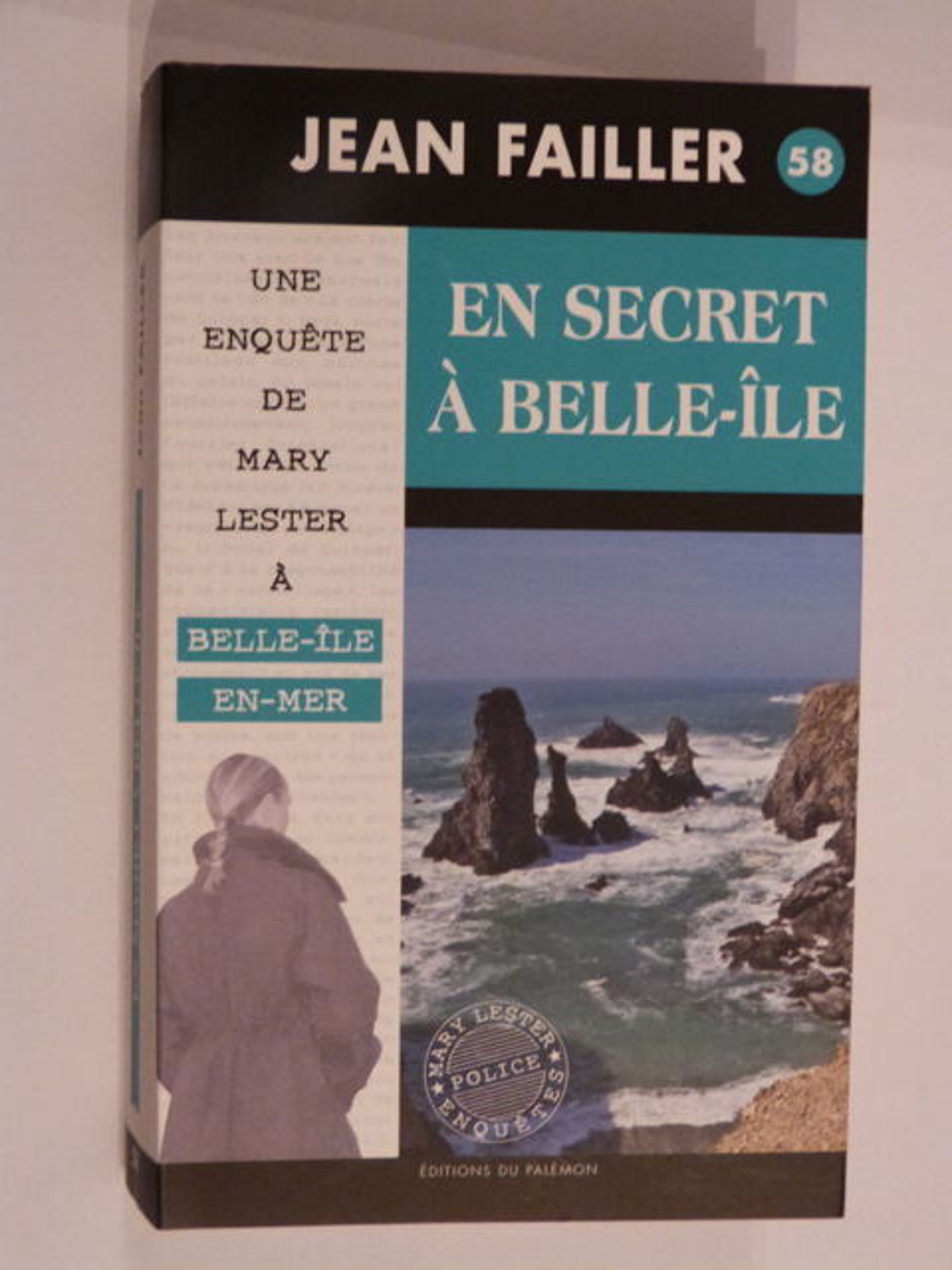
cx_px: 476
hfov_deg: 31.5
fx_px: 1687
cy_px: 635
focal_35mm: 46
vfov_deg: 41.2
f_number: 3.2
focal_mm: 8.3
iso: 800
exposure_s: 1/15
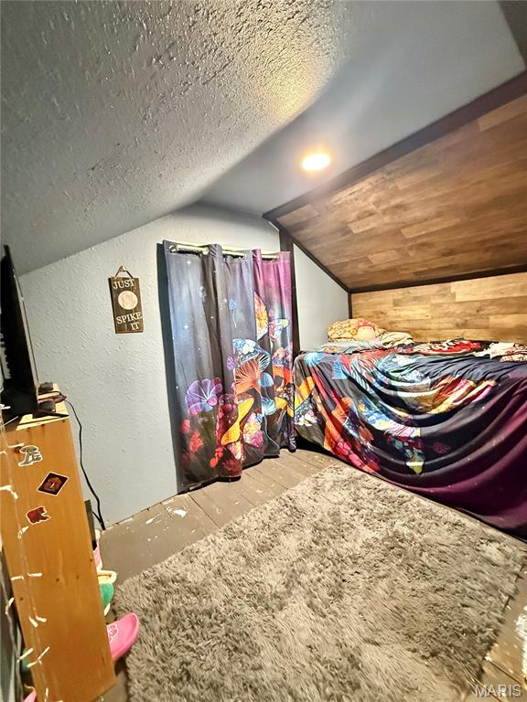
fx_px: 284
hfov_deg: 85.7
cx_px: 264
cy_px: 351
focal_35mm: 14
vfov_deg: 102.1
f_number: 2.2
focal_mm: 2.22
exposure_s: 1/60
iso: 1000
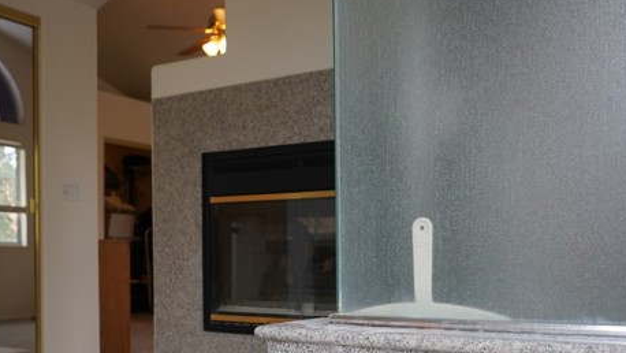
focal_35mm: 41
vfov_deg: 28.7
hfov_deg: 49.3
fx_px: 681
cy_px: 251
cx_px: 292
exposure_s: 1/160
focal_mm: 28
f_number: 4
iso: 640
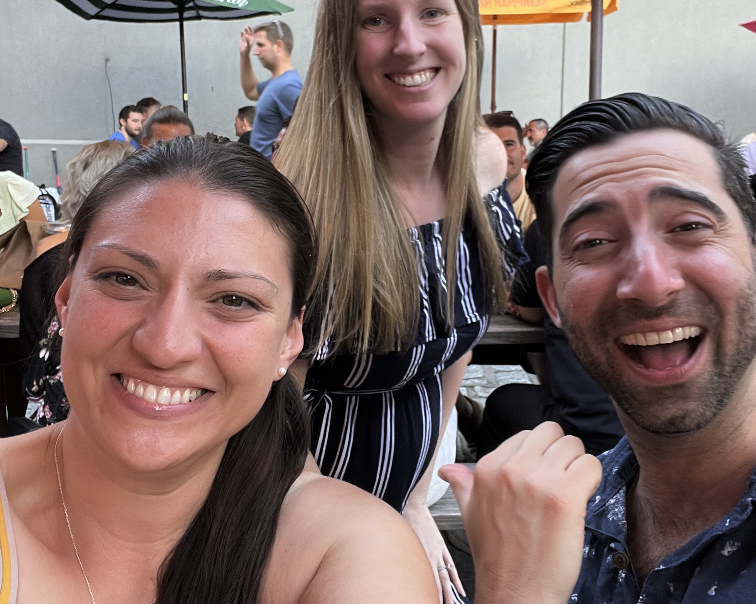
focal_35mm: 40
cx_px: 385
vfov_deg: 37.0
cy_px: 209
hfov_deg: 45.8
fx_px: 895
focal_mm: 2.71
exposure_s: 1/60
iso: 100
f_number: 2.2
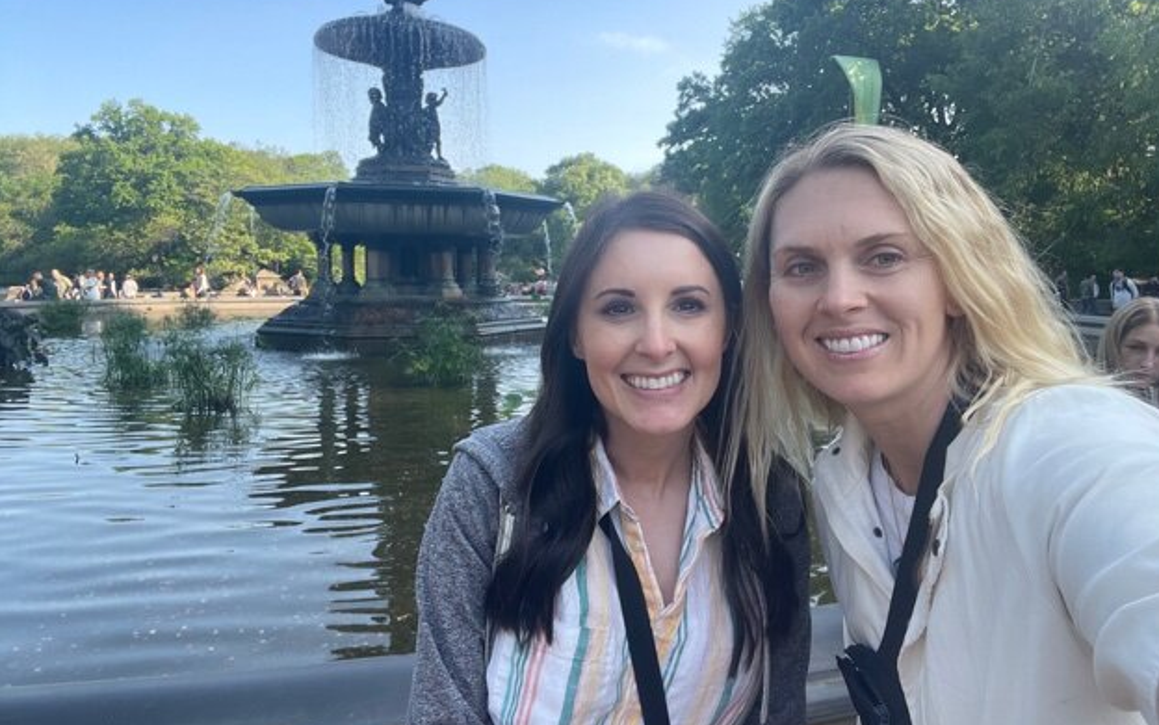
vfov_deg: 49.2
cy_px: 329
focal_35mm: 25
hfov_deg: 72.5
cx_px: 591
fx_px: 790
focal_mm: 2.71
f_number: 2.2
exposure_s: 1/128
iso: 25
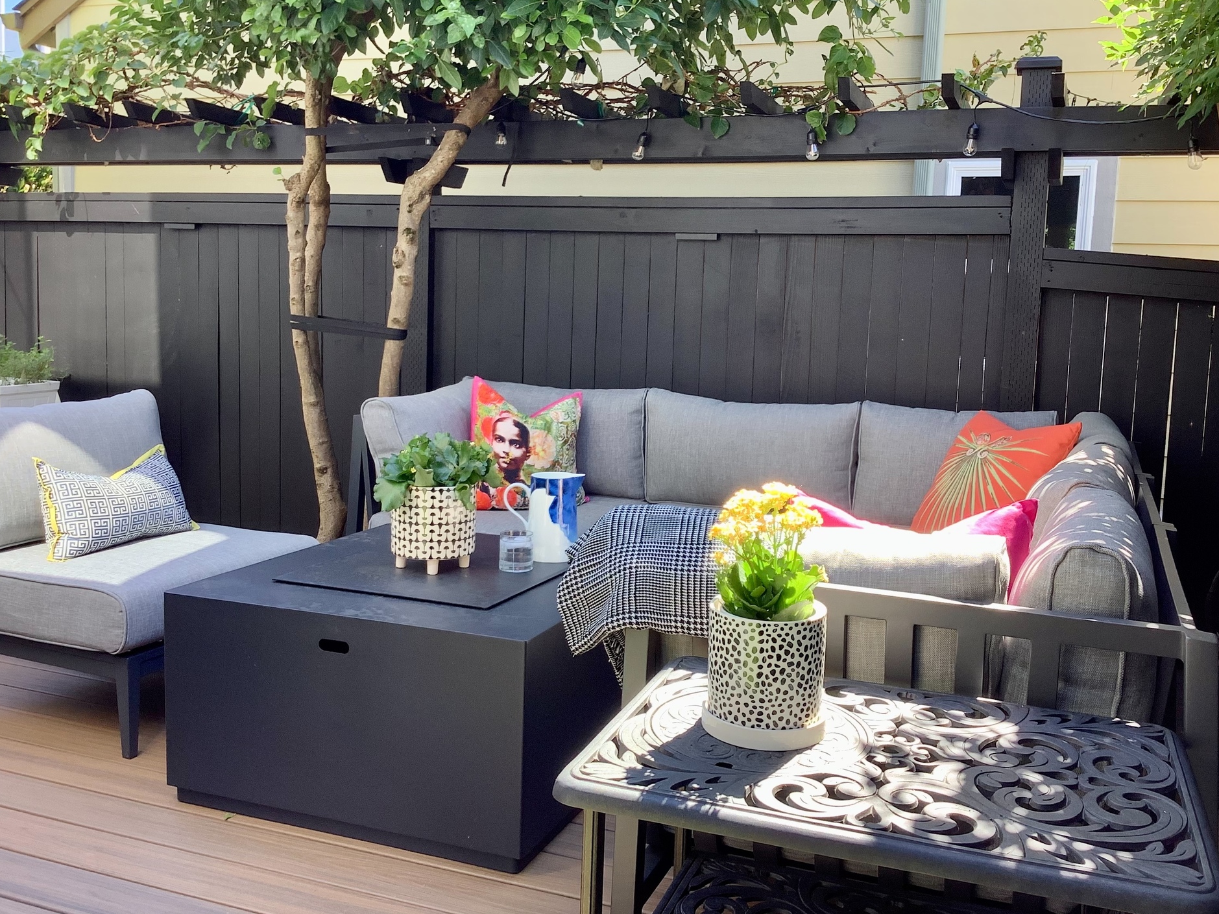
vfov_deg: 42.9
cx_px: 633
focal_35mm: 33
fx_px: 1162
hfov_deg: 55.3
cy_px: 429
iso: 50
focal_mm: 3.3
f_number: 2.4
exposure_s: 1/120
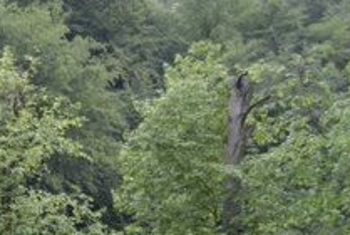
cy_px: 381
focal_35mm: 149
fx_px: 1451
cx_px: -275
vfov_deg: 8.9
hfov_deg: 12.6
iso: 320
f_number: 5.6
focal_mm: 26
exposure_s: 1/125
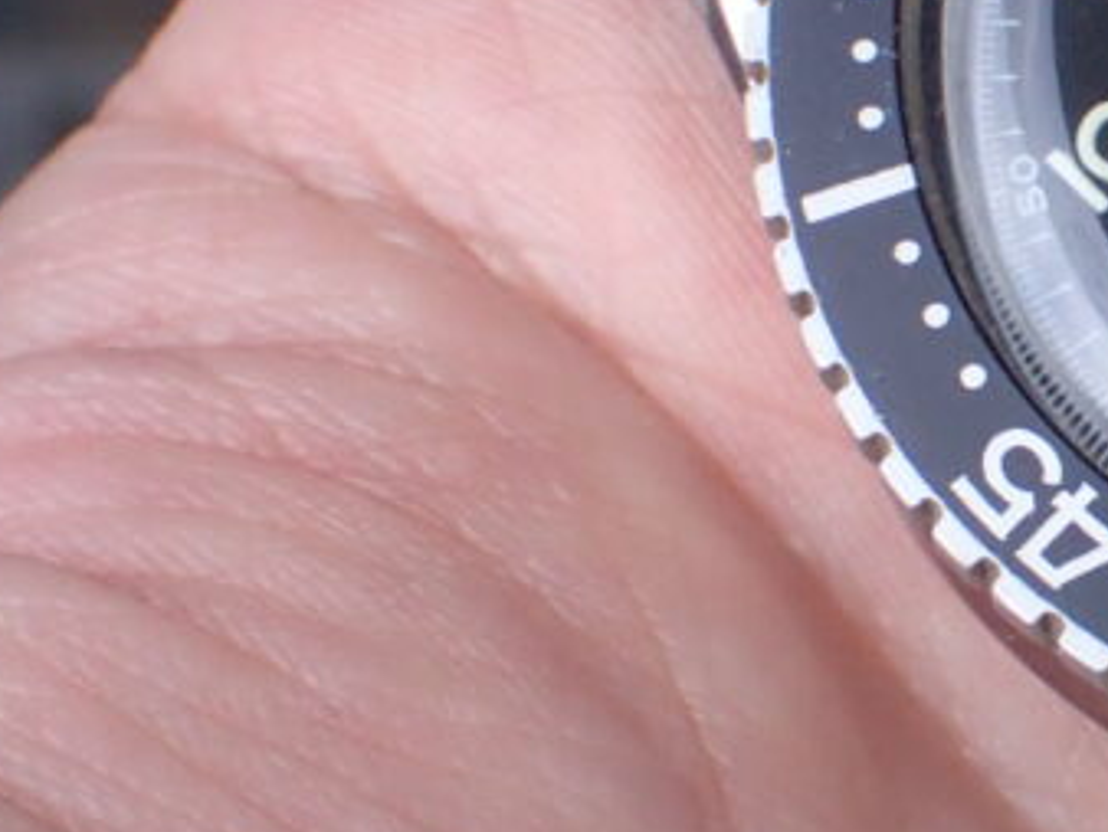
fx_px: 7175
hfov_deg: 8.6
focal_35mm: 224
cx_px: 1629
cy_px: 190
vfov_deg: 6.6
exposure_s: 1/320
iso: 320
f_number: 5.6
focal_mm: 13.47
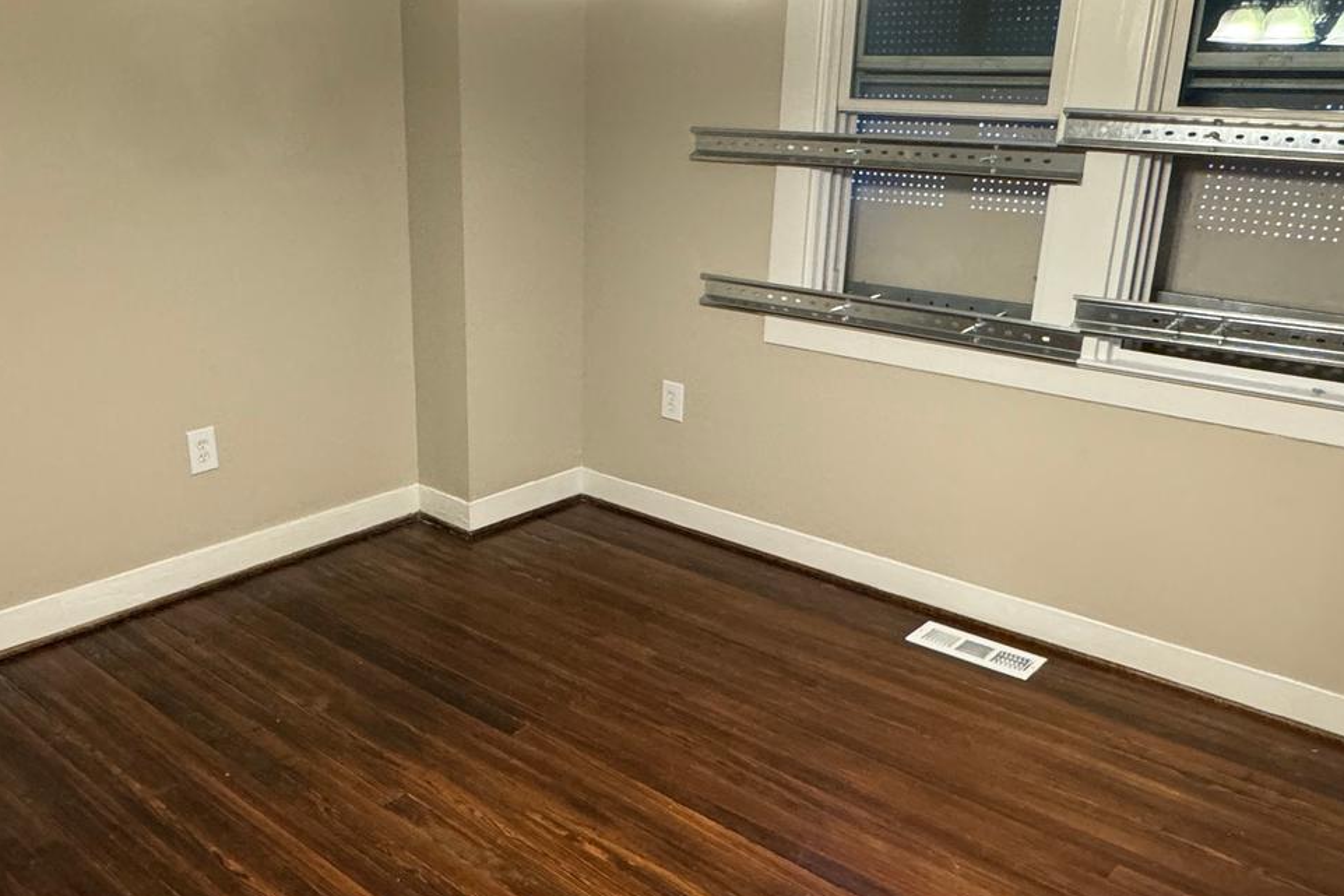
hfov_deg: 60.1
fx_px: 1157
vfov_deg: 42.3
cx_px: 599
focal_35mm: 31
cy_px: 468
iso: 320
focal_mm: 2.22
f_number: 2.2
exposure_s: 1/60
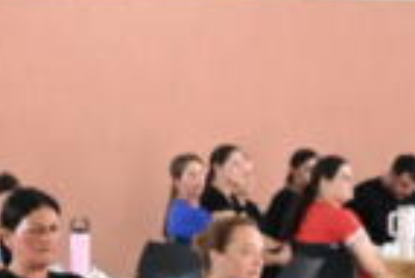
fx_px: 2827
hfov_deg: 8.3
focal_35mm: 245
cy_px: 590
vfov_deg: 5.5
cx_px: -114
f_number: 3.8
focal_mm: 23
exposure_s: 1/125
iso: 1600
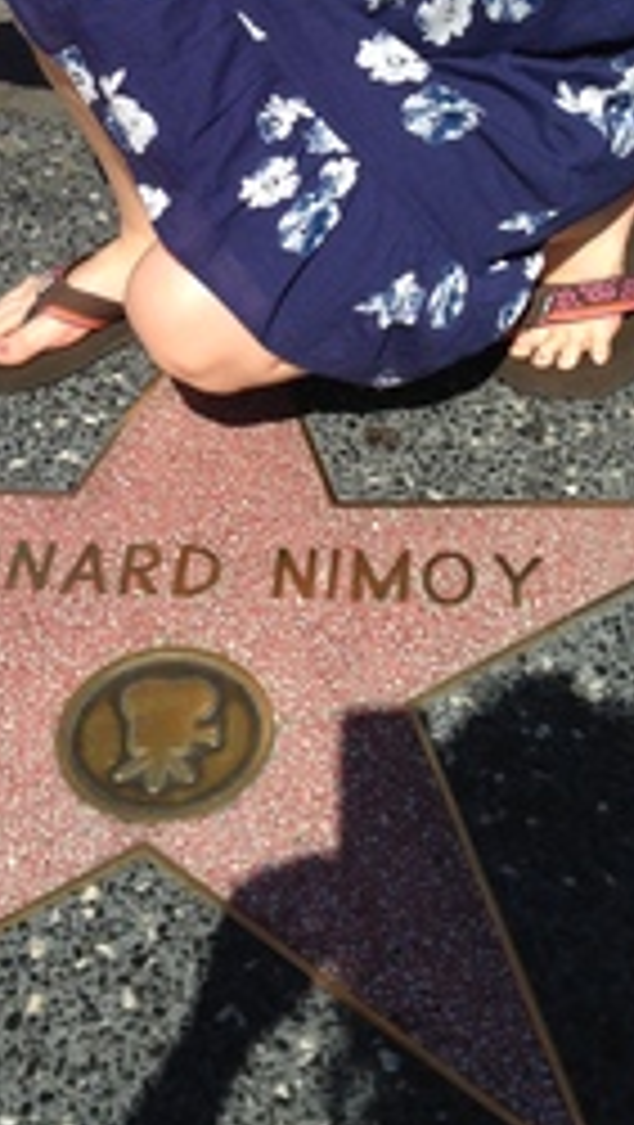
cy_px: 76
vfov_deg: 29.1
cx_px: 216
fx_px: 2058
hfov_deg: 17.5
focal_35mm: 69
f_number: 2.4
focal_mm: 4.12
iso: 50
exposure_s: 1/1938
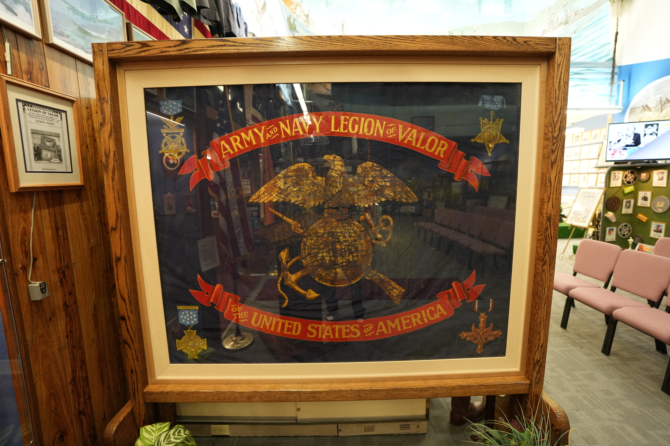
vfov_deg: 73.7
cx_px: 335
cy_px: 223
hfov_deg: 96.7
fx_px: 298
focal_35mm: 16
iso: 1000
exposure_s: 1/30
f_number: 2.8
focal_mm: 16
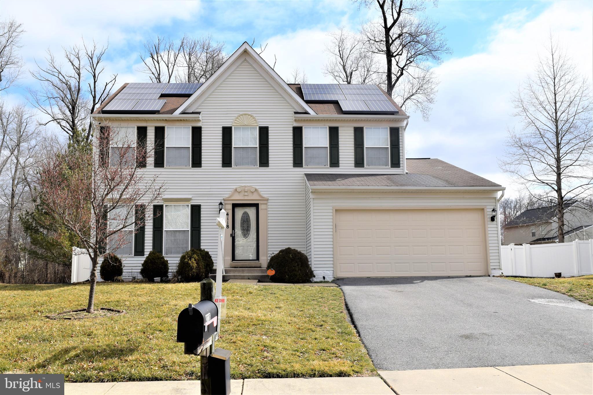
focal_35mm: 34
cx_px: 296
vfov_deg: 38.4
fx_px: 568
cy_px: 198
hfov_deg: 55.1
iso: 200
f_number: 11
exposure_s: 1/500
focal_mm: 23
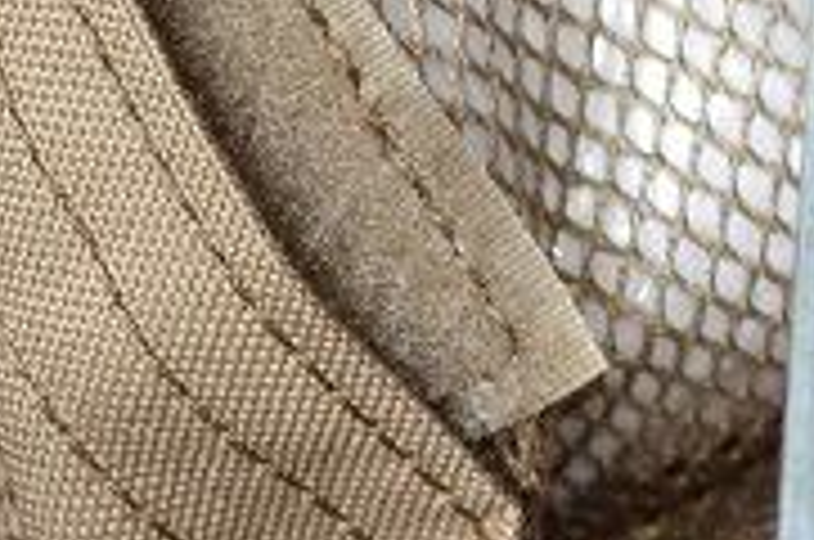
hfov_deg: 5.6
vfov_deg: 3.8
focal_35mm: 356
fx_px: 8044
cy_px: -261
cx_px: 2010
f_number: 3
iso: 220
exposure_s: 1/125
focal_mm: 35
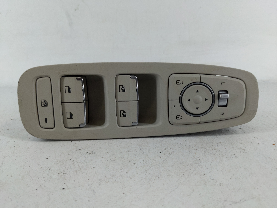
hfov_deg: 69.4
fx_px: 200
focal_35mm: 25
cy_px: 104
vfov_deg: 54.9
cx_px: 138
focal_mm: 4.38
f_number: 1.73
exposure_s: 1/123
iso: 58
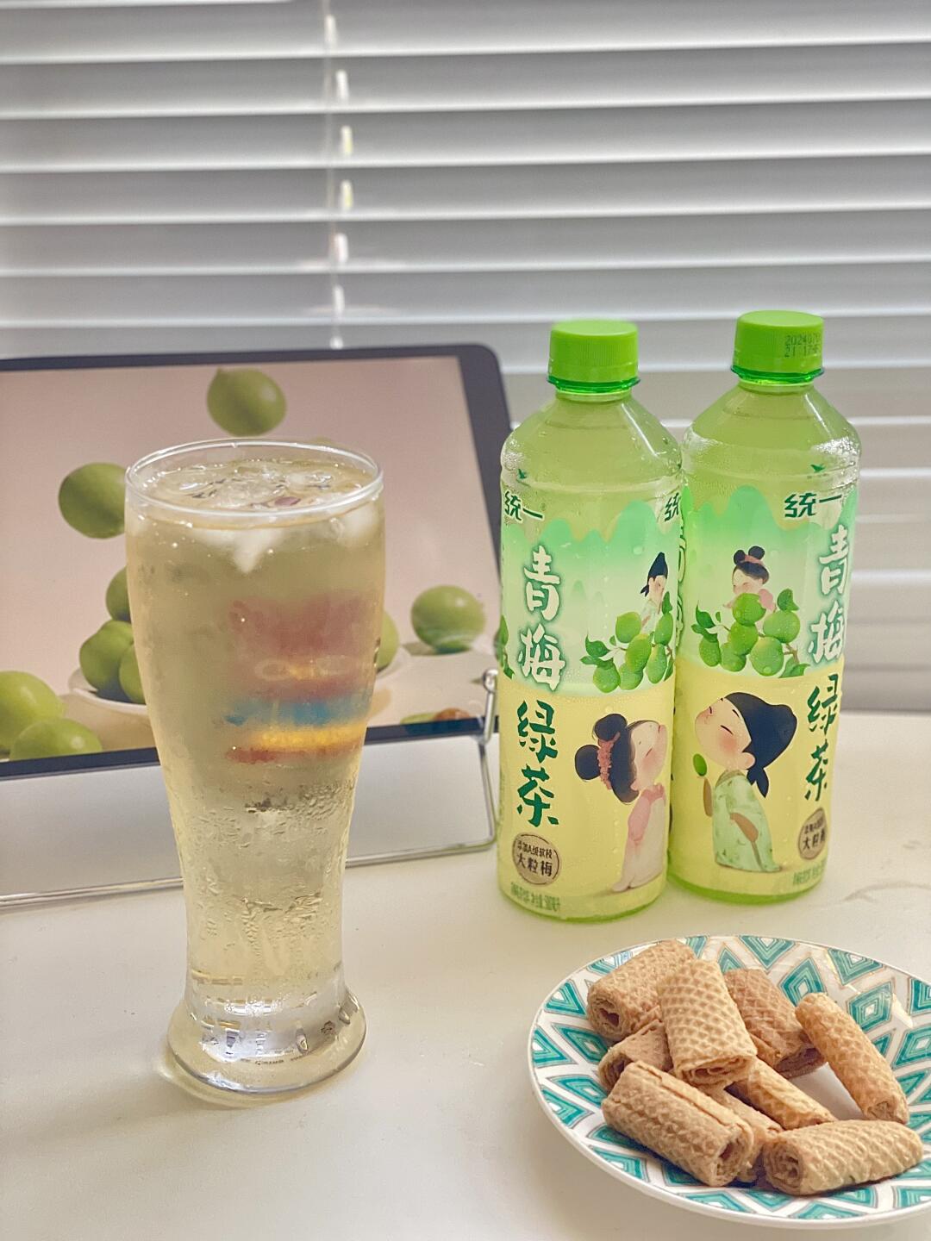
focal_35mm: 52
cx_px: 466
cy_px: 620
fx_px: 1865
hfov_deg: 28.0
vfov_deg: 36.8
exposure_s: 1/119
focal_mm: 6
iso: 250
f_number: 2
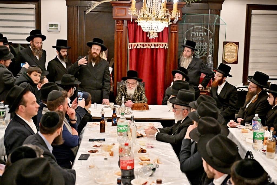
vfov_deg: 25.5
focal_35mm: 53
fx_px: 408
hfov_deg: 37.5
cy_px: 92
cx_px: 138
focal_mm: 53
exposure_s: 1/400
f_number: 4
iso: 2500
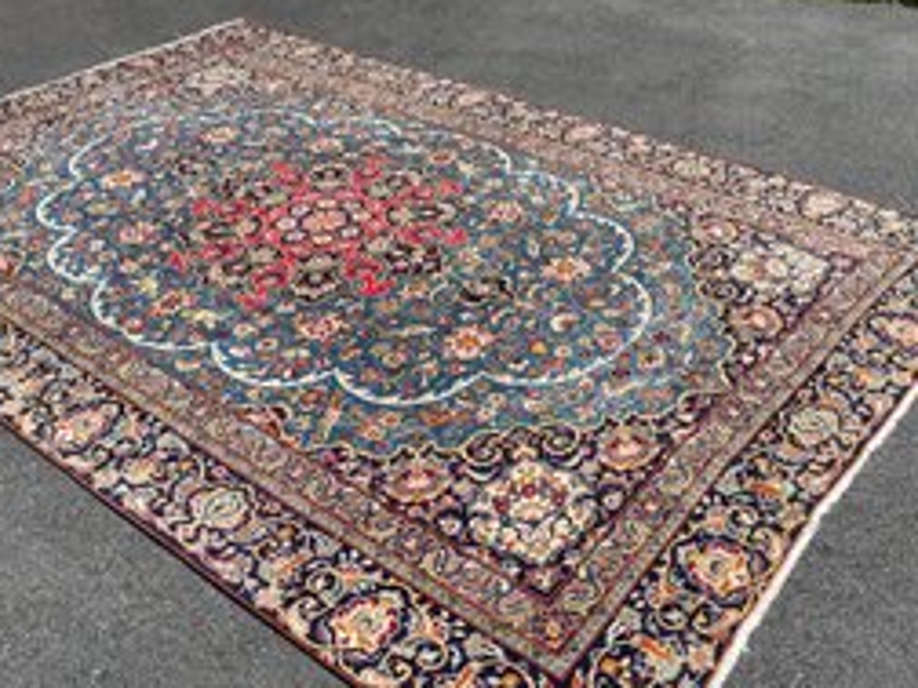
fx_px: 902
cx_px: 395
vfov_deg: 41.7
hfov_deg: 53.8
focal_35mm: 34
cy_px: 399
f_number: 1.6
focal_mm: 5.1
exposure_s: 1/2660
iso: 32
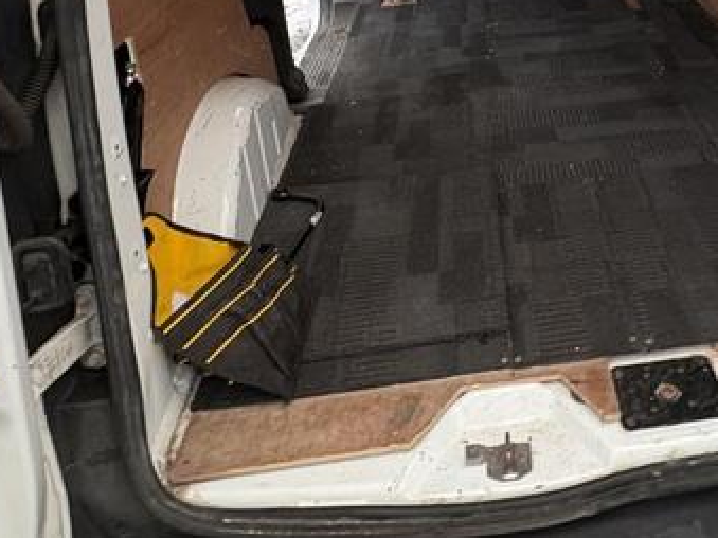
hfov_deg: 48.0
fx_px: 767
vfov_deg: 33.5
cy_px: -59
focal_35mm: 37
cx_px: 549
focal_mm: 2.22
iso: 400
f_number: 2.2
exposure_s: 1/60
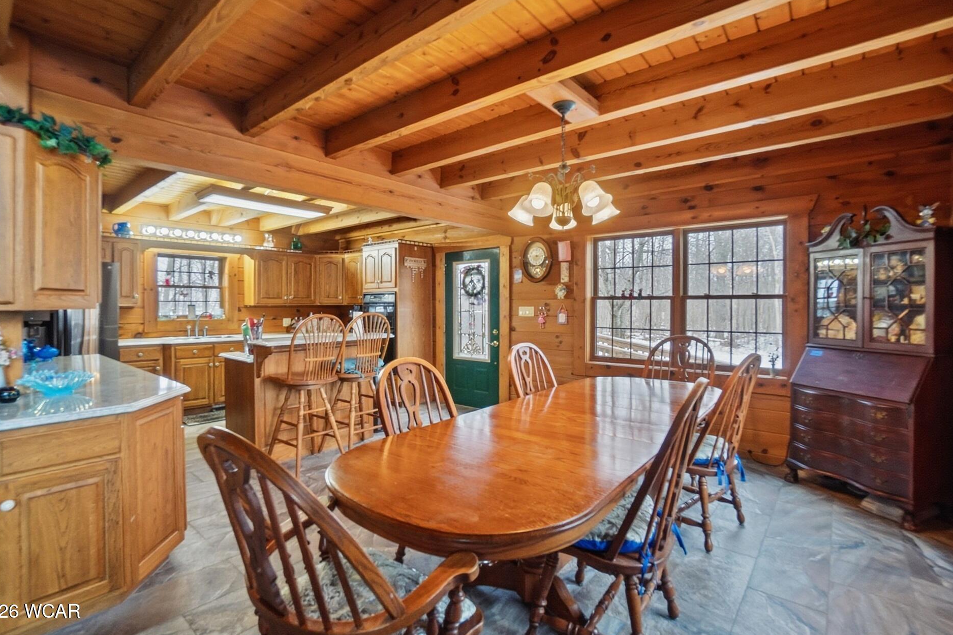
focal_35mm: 16
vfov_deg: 73.7
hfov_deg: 96.7
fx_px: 423
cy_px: 304
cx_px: 469
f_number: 5.6
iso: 125
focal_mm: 10
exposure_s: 1/125
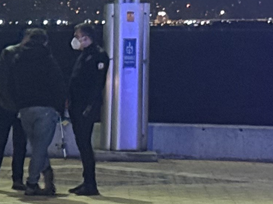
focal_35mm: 261
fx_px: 2058
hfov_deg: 7.4
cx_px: -178
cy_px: 121
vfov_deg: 5.7
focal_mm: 6.76
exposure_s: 1/30
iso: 640
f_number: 1.78
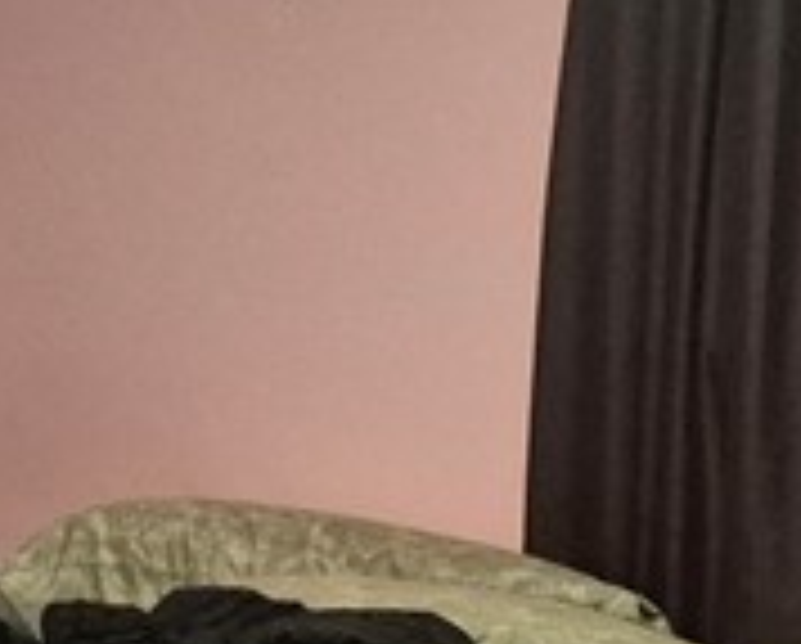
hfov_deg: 14.8
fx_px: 3063
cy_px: 495
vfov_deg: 12.0
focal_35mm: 129
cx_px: 126
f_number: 1.8
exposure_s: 1/60
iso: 2000
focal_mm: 5.4
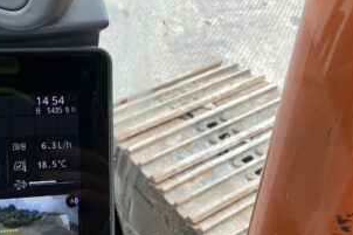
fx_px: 627
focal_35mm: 64
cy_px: 184
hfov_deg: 30.8
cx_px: 81
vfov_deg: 21.0
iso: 25
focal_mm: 3
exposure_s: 1/211
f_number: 1.8
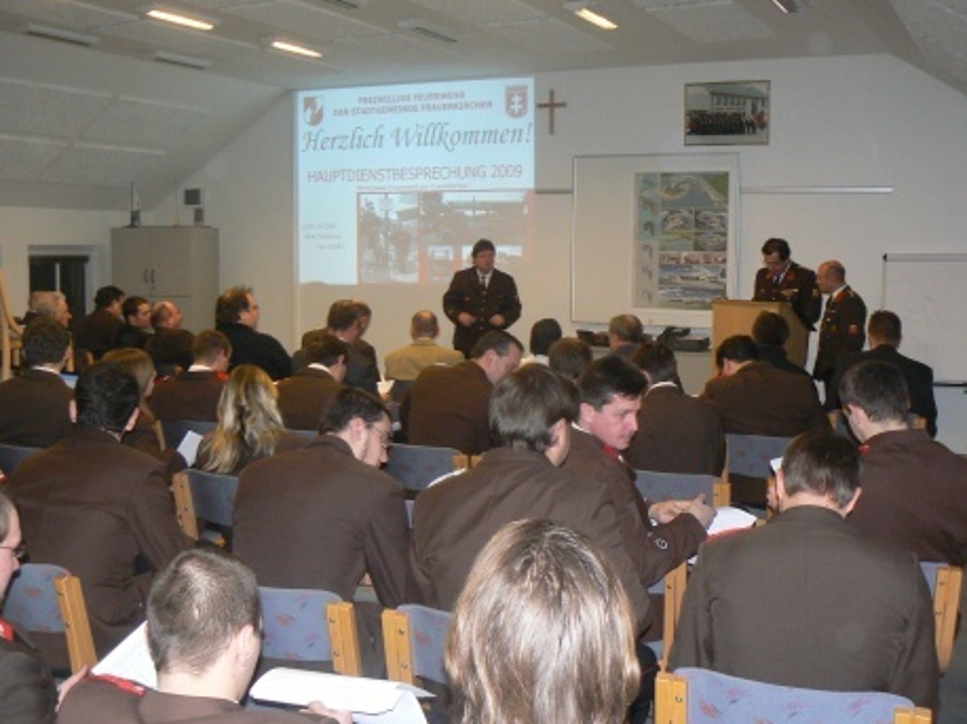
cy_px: 356
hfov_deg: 50.2
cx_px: 473
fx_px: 1033
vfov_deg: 38.6
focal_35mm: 37
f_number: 2.8
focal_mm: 6
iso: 250
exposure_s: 1/30
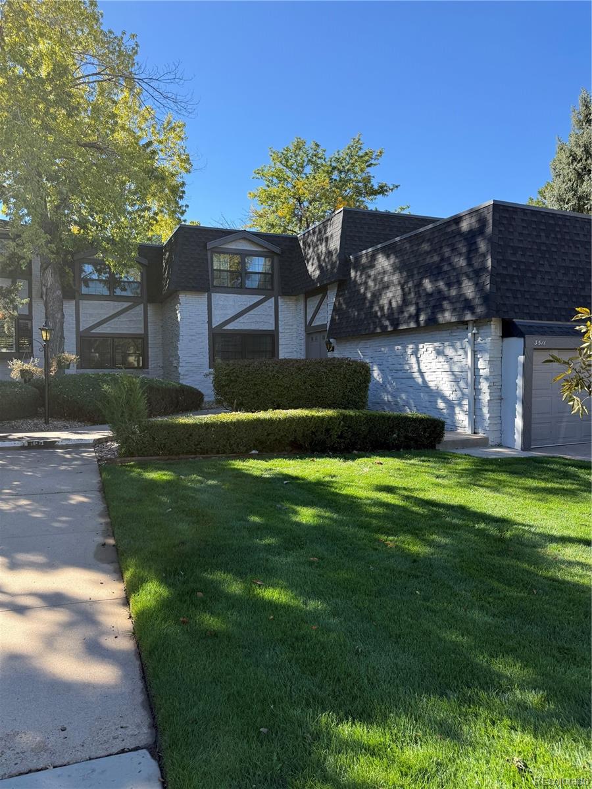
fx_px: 547
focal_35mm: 24
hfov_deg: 56.8
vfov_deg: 71.6
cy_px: 394
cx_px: 296
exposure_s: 1/1314
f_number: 1.78
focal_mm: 6.76
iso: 100
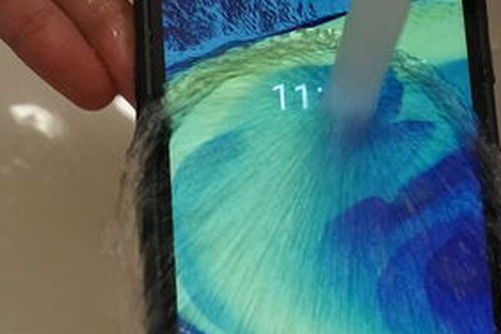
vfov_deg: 9.5
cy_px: 172
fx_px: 2004
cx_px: 336
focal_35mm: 144
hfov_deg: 14.2
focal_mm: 49
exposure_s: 1/125
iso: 6400
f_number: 5
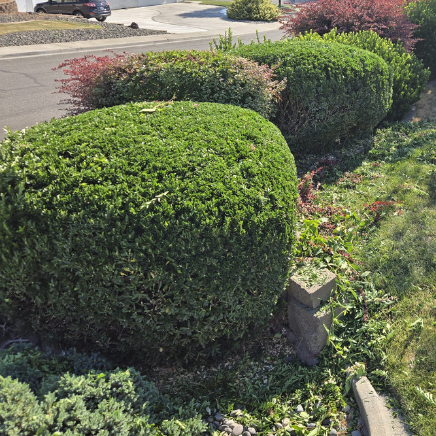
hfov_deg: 40.6
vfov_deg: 42.3
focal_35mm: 39
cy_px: 150
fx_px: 556
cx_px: 365
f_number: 1.8
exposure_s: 1/1533
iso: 25
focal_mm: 5.4
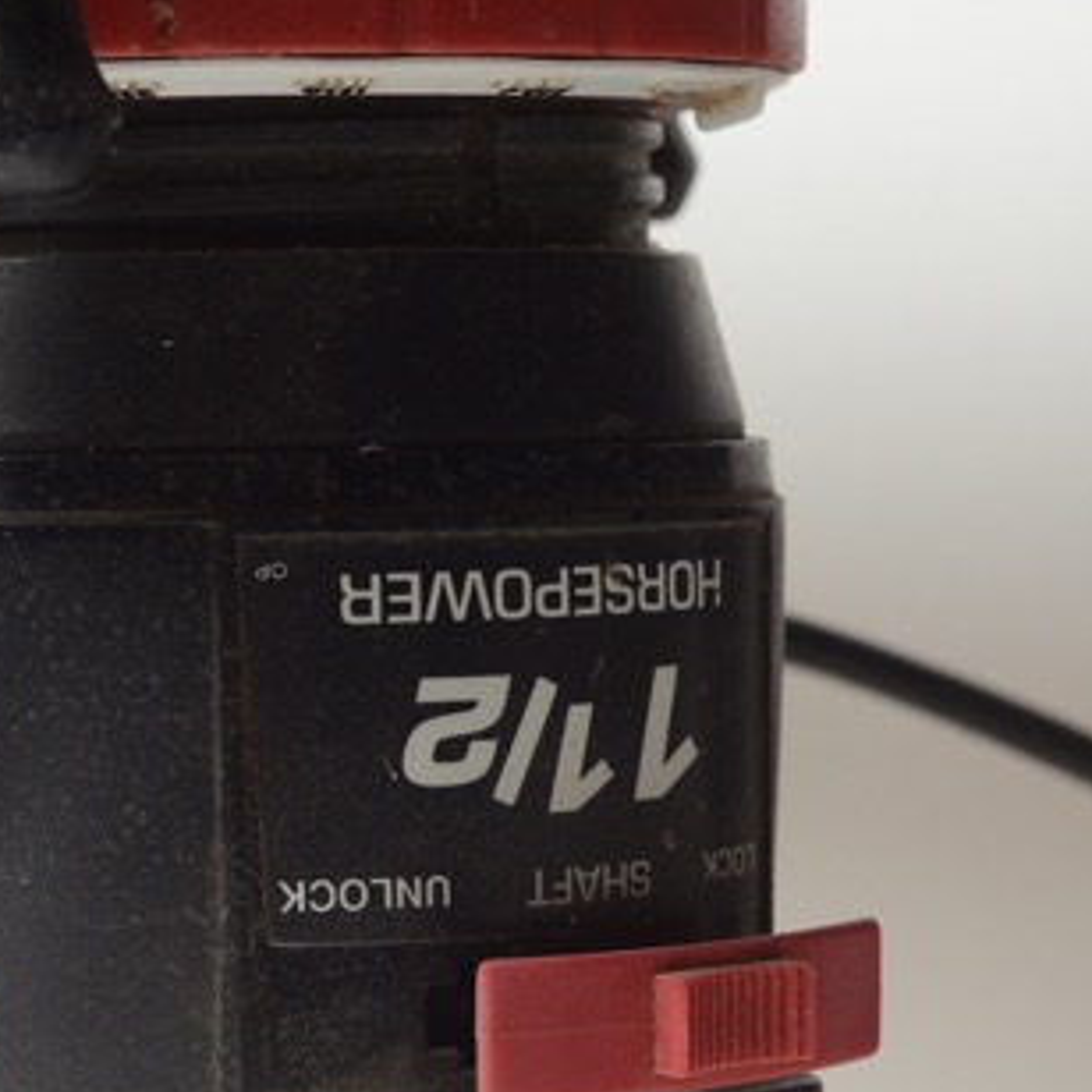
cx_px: 542
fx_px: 4711
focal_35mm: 132
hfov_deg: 13.2
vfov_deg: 13.2
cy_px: 688
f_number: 5.6
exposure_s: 1/100
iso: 1000
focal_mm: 50
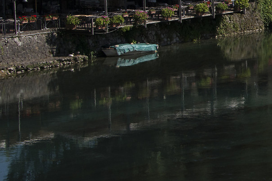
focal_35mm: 190
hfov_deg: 10.4
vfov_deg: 7.2
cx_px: 410
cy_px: 4
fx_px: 1435
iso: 400
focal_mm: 48
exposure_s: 1/3000
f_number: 8
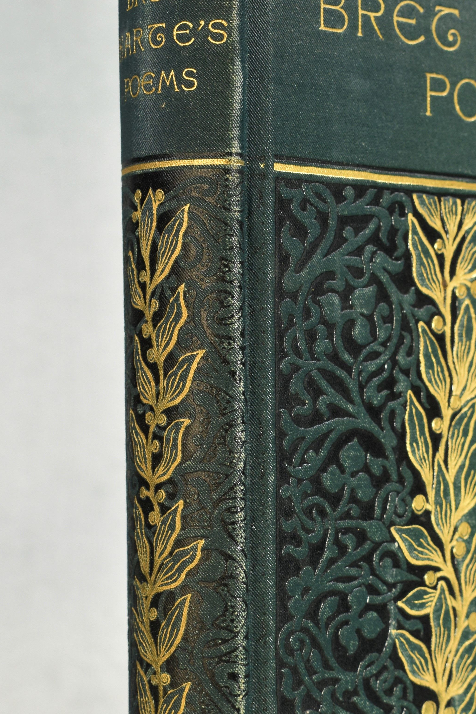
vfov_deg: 21.0
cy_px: 474
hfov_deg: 14.0
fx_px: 1922
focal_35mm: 97
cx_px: 397
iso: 400
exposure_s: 1/250
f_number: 8
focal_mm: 35
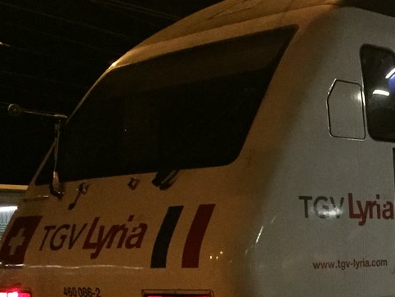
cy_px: 216
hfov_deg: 25.2
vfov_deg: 20.3
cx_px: 428
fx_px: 822
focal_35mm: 72
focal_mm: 4.15
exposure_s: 1/17
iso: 500
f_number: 2.2
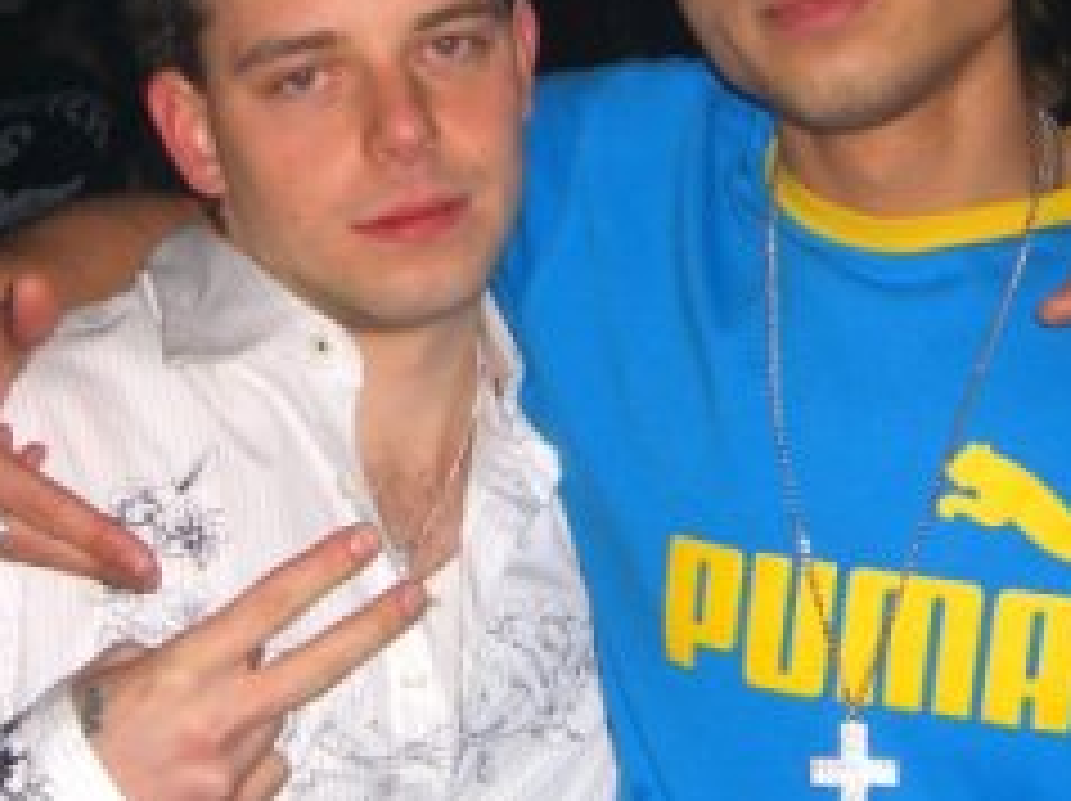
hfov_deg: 20.4
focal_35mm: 96
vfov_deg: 15.3
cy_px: 189
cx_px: 432
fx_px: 2967
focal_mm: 7.9
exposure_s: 1/60
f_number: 2.8
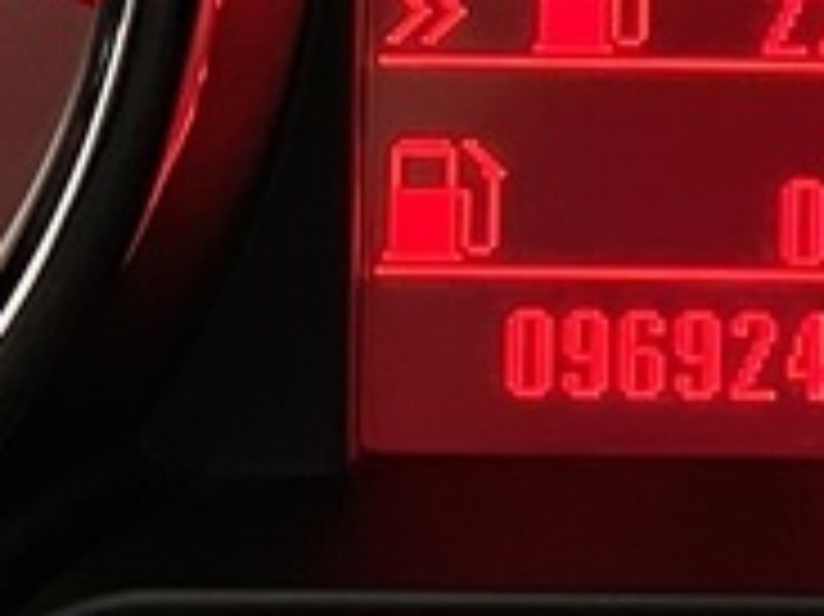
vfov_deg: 7.2
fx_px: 4877
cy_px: -184
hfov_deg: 9.6
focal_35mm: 205
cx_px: 702
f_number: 1.6
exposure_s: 1/41
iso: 320
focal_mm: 4.2
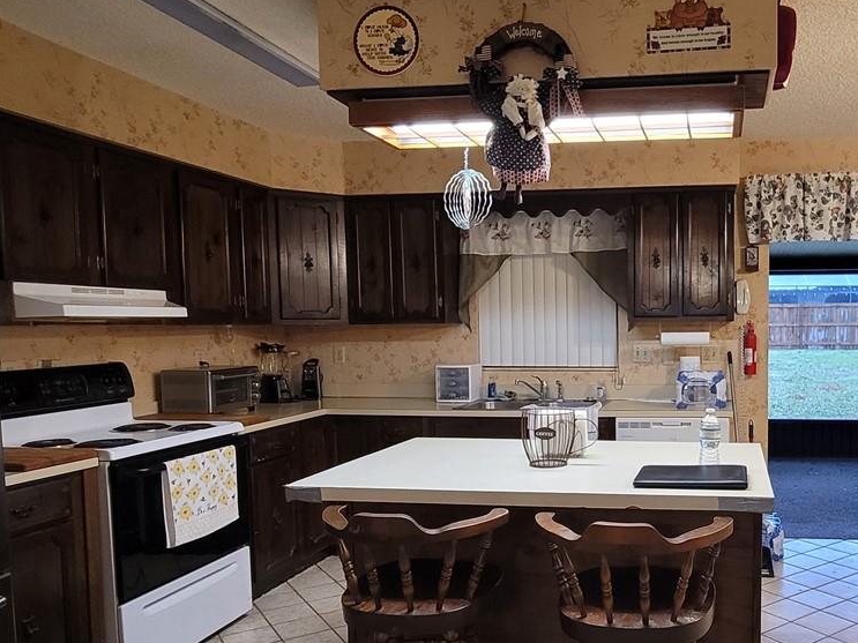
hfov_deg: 60.5
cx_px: 626
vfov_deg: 49.4
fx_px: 694
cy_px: 386
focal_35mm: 28
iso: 400
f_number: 2.2
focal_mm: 2.2
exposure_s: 1/60
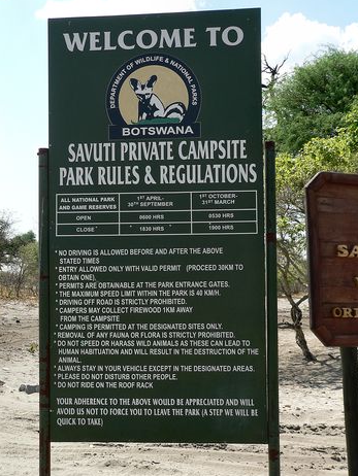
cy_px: 234
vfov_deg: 36.2
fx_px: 730
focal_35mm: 53
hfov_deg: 27.5
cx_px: 174
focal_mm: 8.1
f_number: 4
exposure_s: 1/500
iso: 80
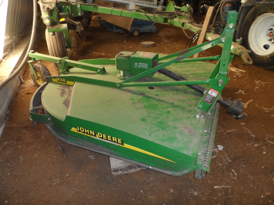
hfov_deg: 71.6
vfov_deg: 56.8
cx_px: 137
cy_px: 102
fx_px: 190
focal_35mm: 24
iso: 240
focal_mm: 4
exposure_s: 1/30
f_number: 3.2
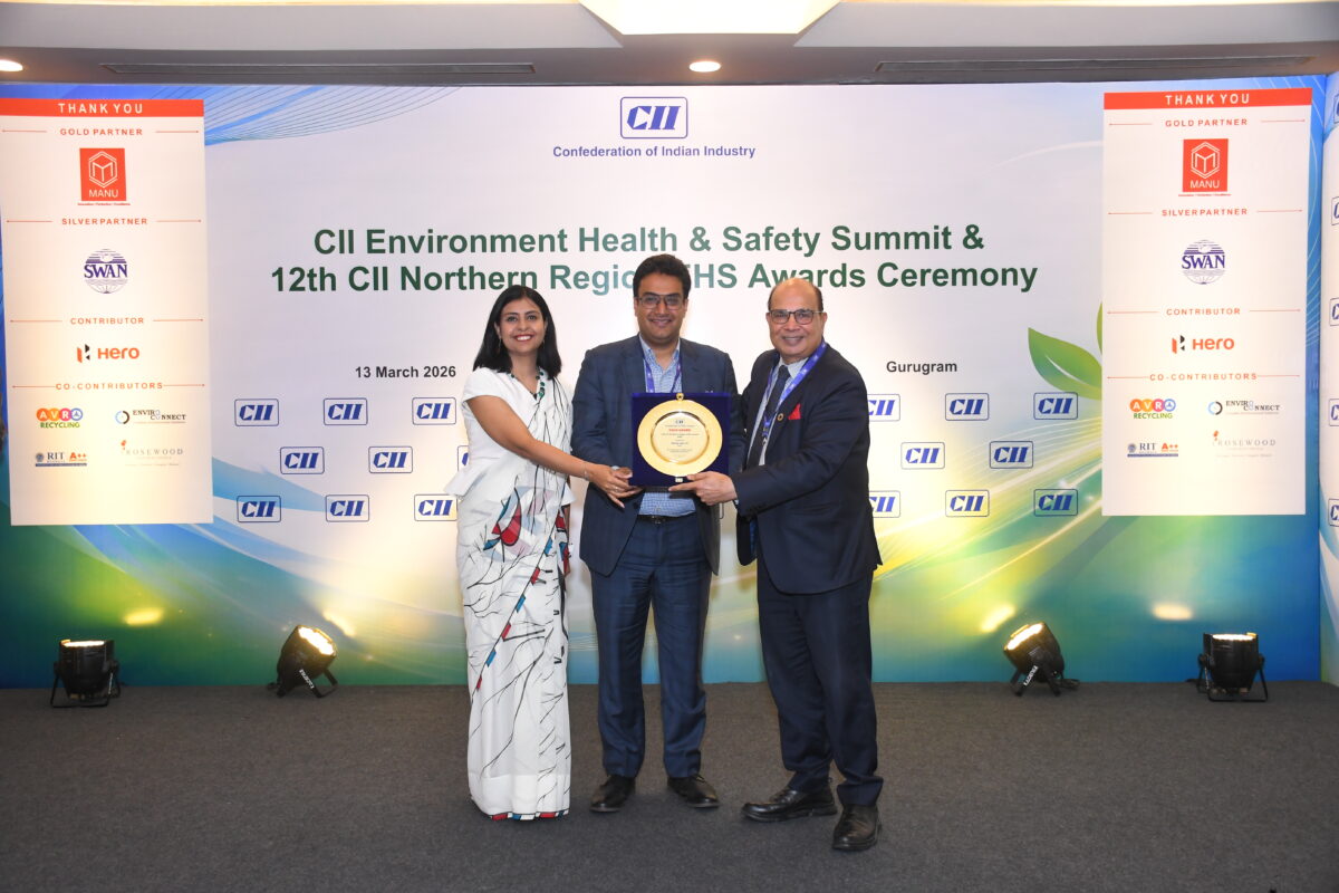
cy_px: 446
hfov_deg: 53.1
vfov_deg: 36.9
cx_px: 670
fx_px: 1339
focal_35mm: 36
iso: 1600
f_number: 4.5
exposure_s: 1/125
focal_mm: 24
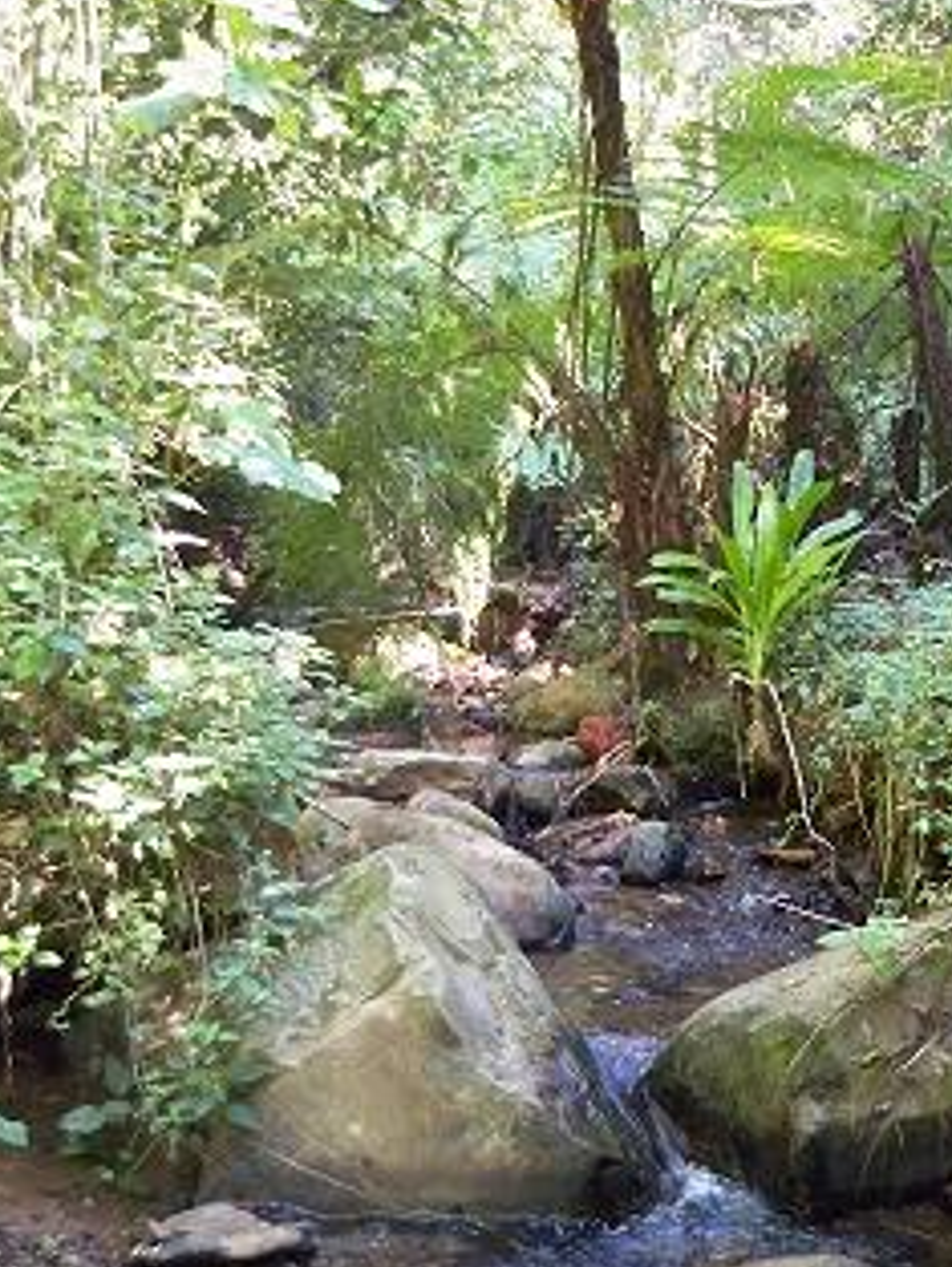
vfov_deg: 37.5
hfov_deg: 28.5
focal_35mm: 51
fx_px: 1869
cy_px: 603
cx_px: 600
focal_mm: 6.3
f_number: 3.1
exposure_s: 1/60
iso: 800
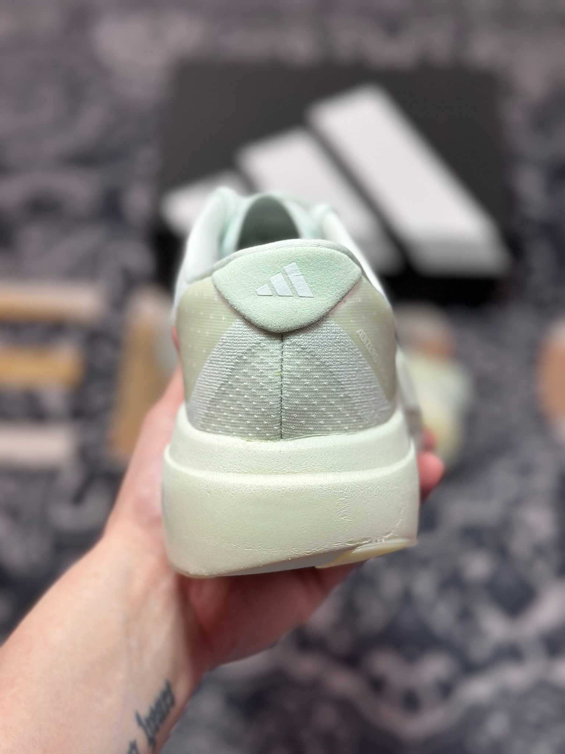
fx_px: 1045
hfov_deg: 30.3
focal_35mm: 48
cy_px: 377
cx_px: 282
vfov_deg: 39.7
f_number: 1.78
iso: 80
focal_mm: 6.86
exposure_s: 1/659
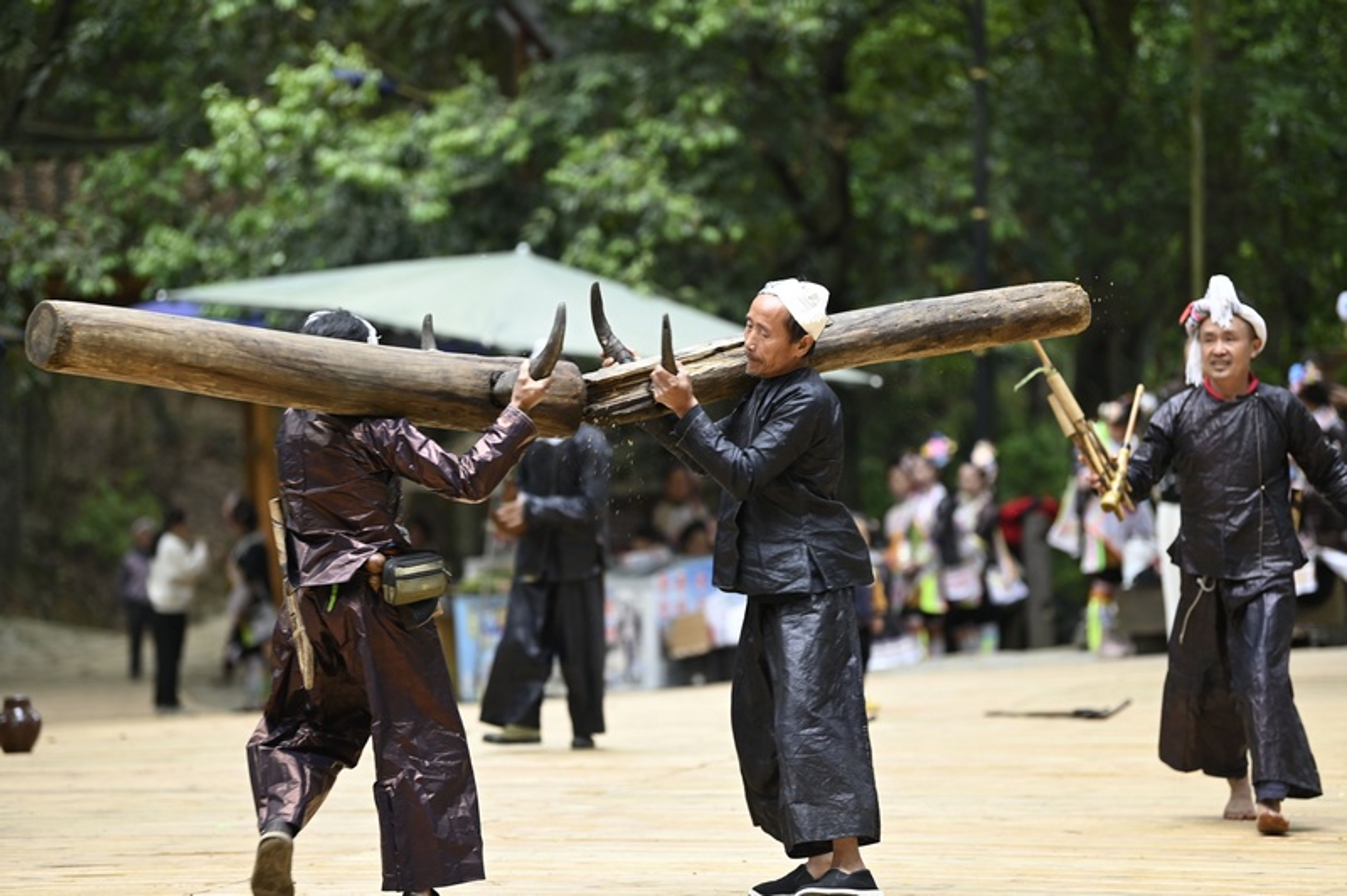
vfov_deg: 9.4
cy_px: 448
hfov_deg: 14.2
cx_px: 674
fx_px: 5421
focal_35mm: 145
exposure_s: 1/200
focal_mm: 145
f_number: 2.8
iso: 500
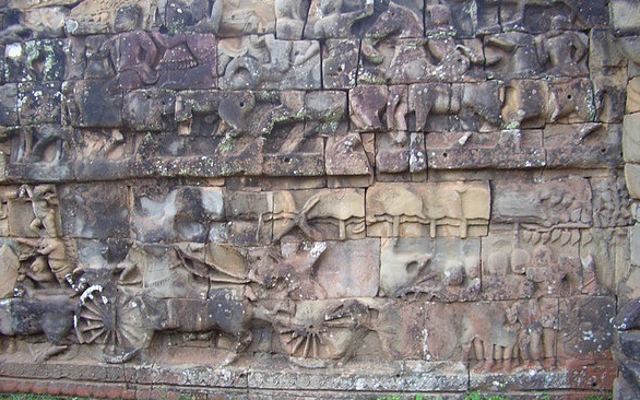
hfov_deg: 51.5
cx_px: 325
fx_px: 663
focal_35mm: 38
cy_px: 185
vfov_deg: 33.6
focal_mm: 5.8
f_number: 2.6
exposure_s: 1/40
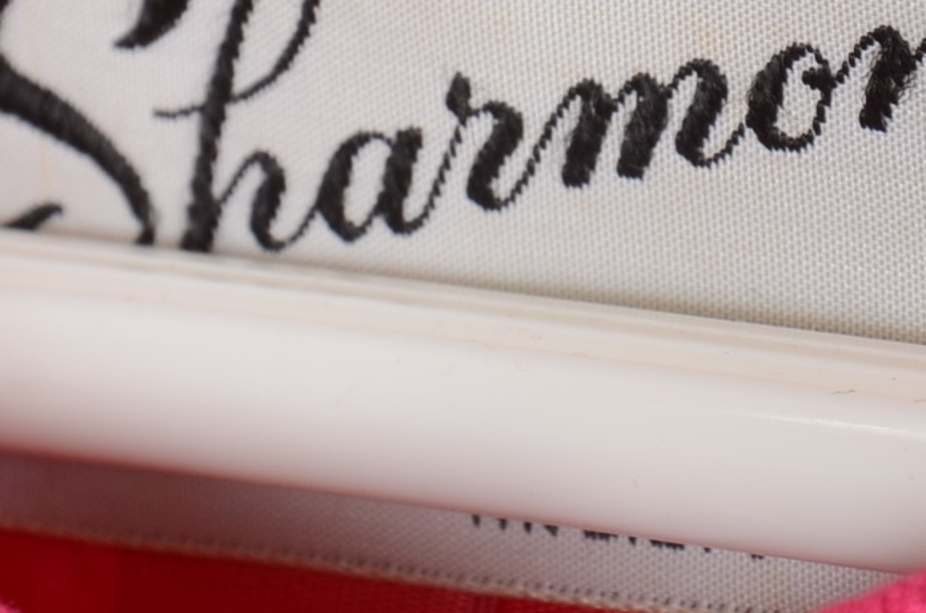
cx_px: 572
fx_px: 14340
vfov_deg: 2.4
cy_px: 68
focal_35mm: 559
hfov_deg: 3.7
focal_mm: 105
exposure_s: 1/80
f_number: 9
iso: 200
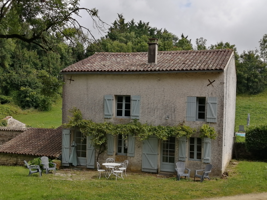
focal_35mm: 46
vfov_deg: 31.5
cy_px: 100
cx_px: 134
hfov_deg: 41.2
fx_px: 355
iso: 50
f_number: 1.8
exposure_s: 1/961
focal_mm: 3.62
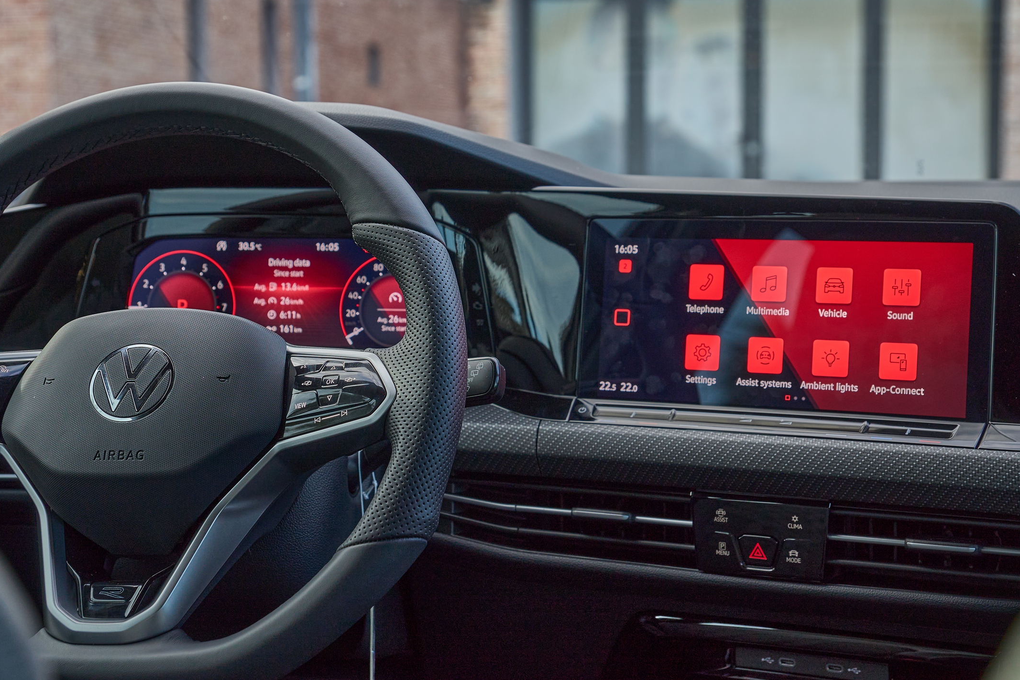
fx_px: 1887
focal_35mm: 67
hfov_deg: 30.2
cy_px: 279
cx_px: 486
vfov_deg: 20.4
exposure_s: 1/100
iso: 80
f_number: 4
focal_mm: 37
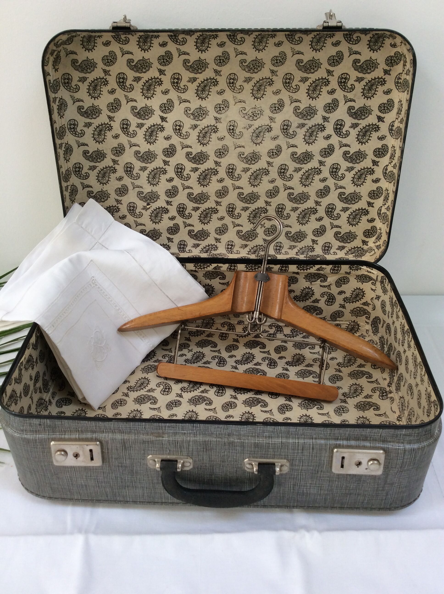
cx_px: 222
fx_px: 549
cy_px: 297
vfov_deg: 56.9
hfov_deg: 44.1
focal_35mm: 32
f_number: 2.4
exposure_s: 1/50
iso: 40
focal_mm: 3.3
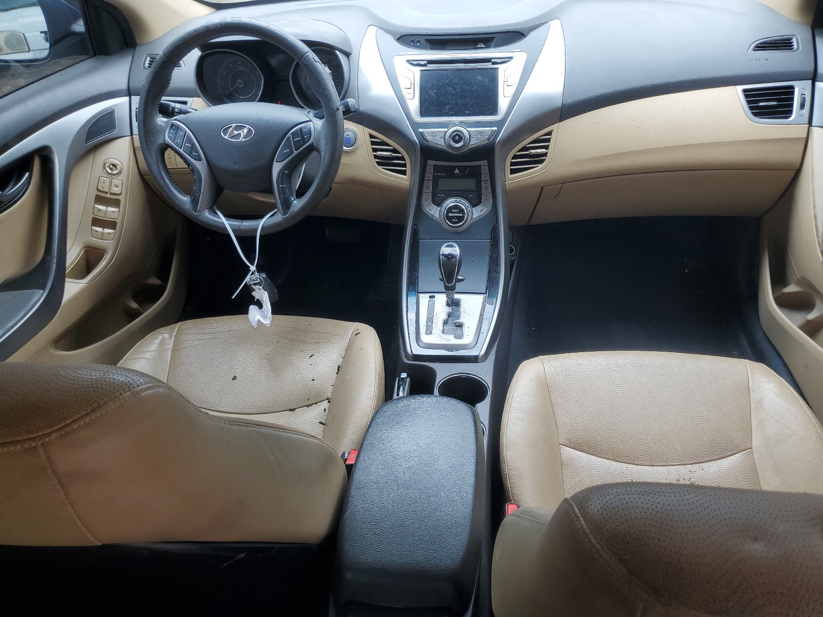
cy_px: 308
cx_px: 412
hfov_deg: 67.3
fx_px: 618
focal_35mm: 26
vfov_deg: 53.1
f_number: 1.5
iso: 50
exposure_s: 1/270
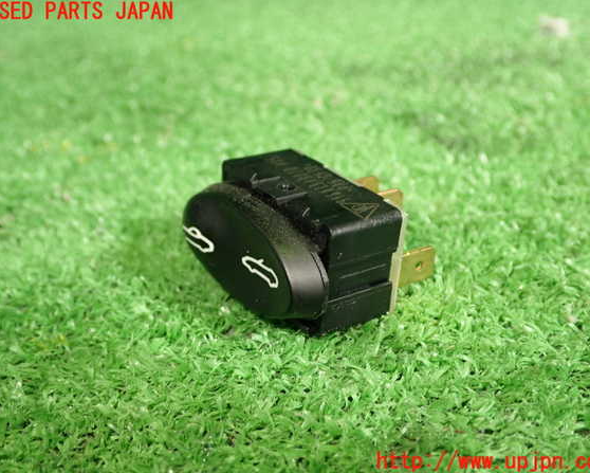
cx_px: 298
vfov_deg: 34.9
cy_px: 237
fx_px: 751
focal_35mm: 43
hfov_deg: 42.9
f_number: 2.8
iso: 320
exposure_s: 1/40
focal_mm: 7.31
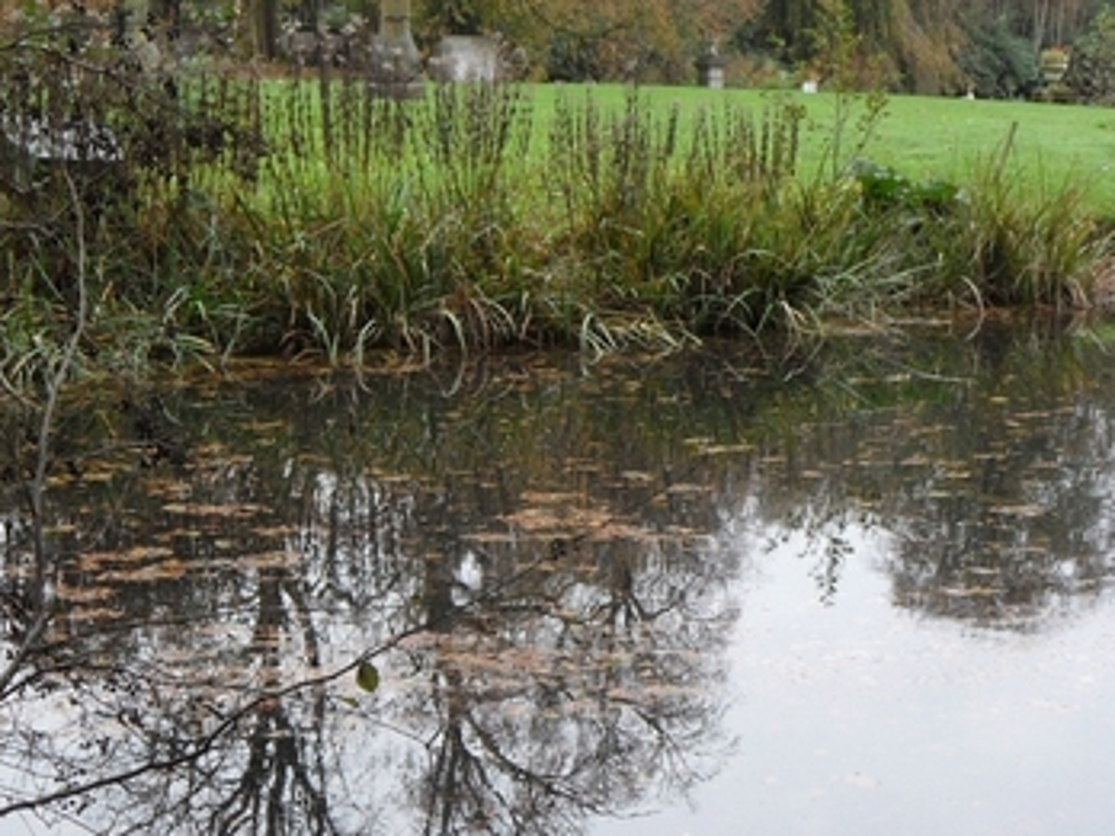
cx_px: 465
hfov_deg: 28.1
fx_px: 2223
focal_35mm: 69
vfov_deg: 21.2
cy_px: 541
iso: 120
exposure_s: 1/45
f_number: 3.6
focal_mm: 6.5
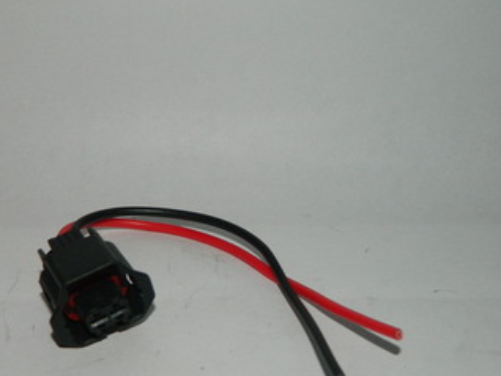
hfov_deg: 34.8
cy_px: 256
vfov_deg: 26.4
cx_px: 208
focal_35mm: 55
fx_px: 797
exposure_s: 1/40
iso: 200
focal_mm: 6.2
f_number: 9.4
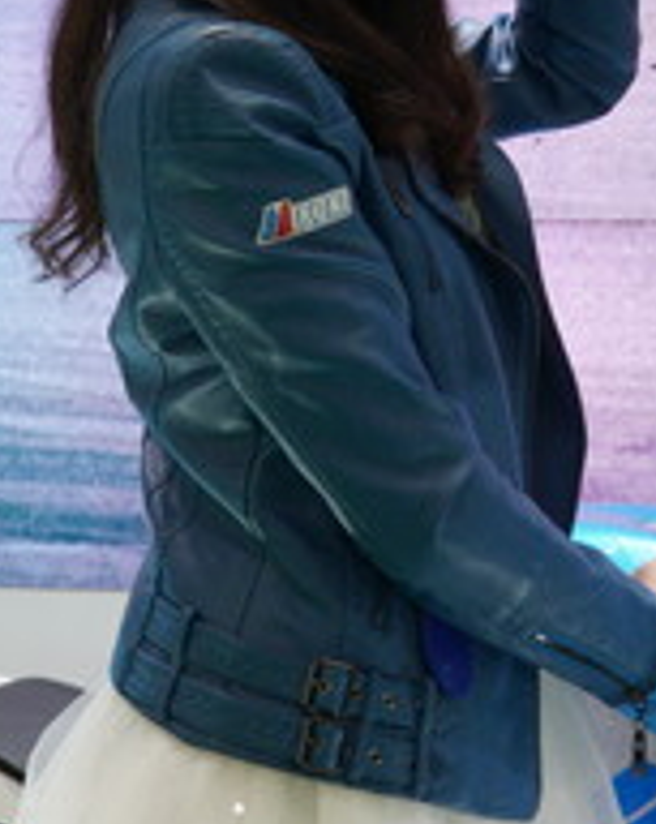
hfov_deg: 9.4
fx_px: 4003
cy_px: 253
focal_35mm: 165
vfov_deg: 11.7
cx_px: 474
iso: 250
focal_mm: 35
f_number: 4.5
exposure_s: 1/60
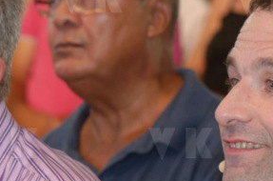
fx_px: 3791
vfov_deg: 2.7
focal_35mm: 501
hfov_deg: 4.1
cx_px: 90
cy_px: 172
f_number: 5.6
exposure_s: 1/40
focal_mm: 120
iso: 800
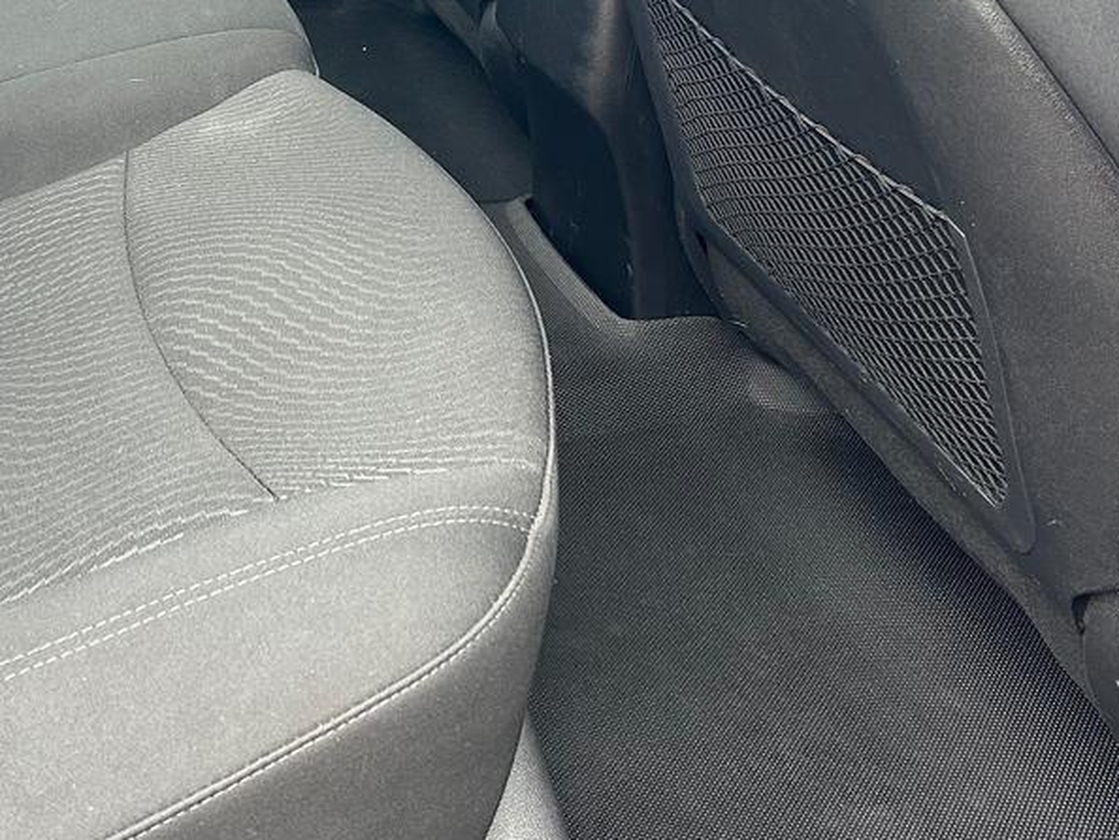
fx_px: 1811
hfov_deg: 33.7
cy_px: -15
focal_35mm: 56
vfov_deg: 24.8
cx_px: 286
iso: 125
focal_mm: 5.7
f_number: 1.5
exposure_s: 1/121
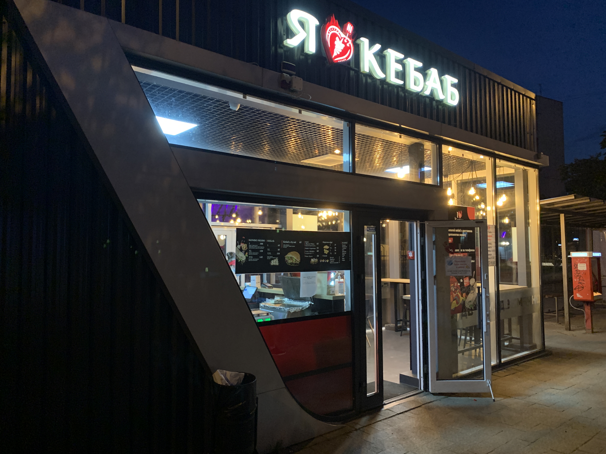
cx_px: 303
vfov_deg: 53.1
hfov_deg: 67.3
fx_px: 455
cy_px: 227
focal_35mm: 26
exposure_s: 1/33
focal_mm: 4.25
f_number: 1.8
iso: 320
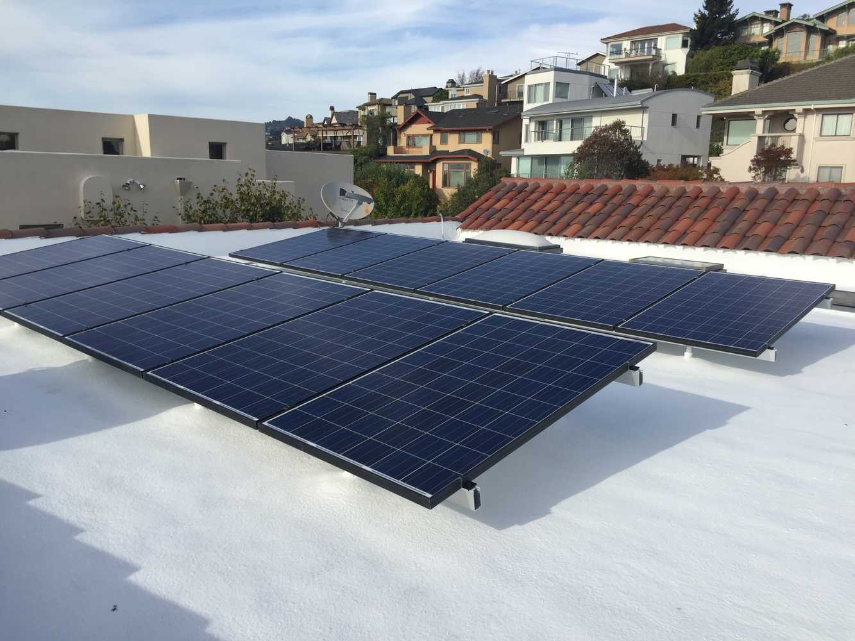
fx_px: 716
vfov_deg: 48.2
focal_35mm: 29
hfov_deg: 61.7
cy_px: 320
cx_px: 428
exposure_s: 1/1582
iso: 32
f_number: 2.2
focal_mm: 4.15
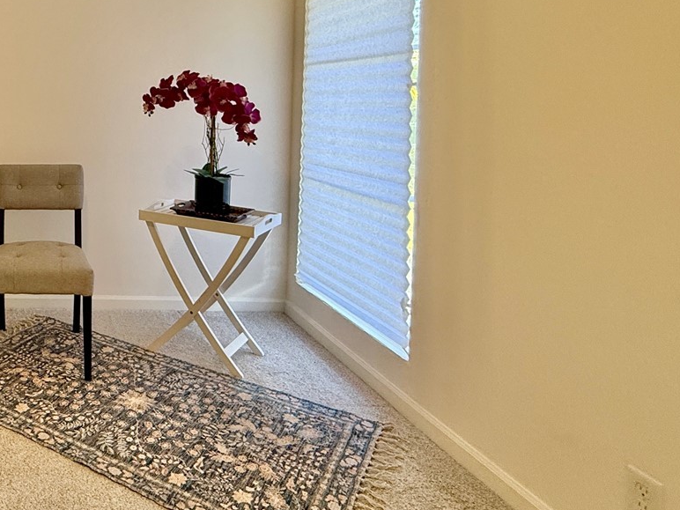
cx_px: 26
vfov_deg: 46.3
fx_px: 570
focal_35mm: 29
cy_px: 122
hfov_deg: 51.6
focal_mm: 2.22
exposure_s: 1/60
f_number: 2.2
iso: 200
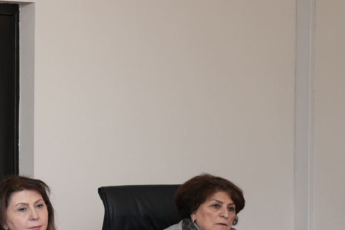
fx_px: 1045
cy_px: 164
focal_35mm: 109
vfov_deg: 12.5
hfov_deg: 16.9
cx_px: -176
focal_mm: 36
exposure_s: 1/200
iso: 640
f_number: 4
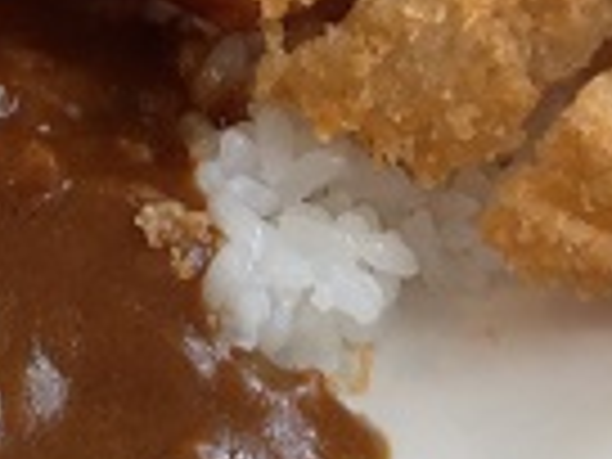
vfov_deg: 11.5
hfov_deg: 15.2
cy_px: -40
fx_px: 2245
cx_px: -34
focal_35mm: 127
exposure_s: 1/24
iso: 50
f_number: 2.4
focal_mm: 4.12
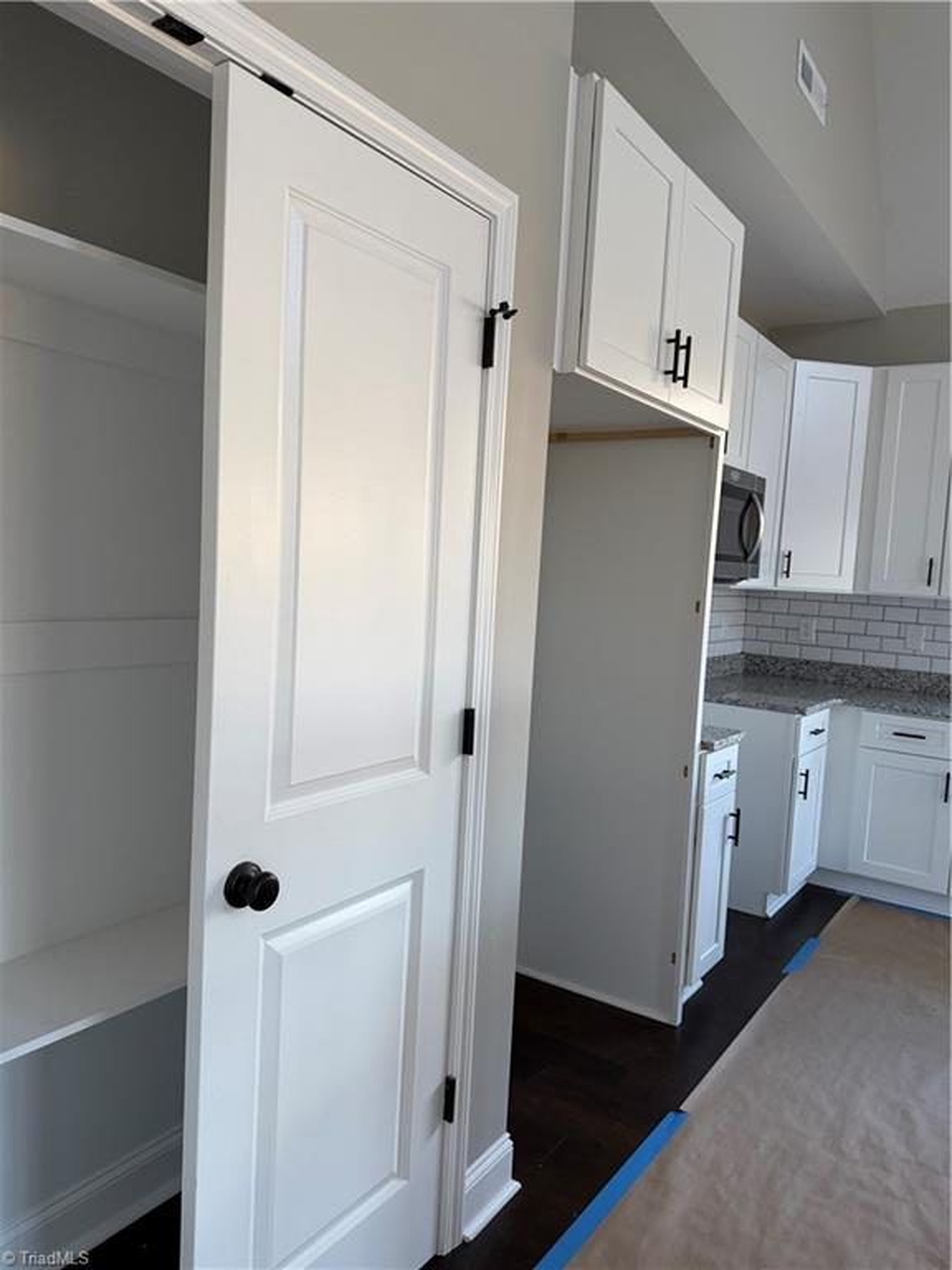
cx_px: 476
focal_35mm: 24
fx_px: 880
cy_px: 635
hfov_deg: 56.8
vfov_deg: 71.6
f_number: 1.78
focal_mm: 6.76
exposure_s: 1/121
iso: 160
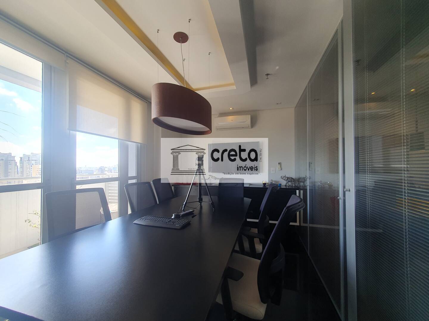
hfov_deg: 106.2
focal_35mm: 13
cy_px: 160
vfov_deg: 89.9
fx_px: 161
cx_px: 214
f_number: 2.2
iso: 50
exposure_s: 1/120
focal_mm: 1.8
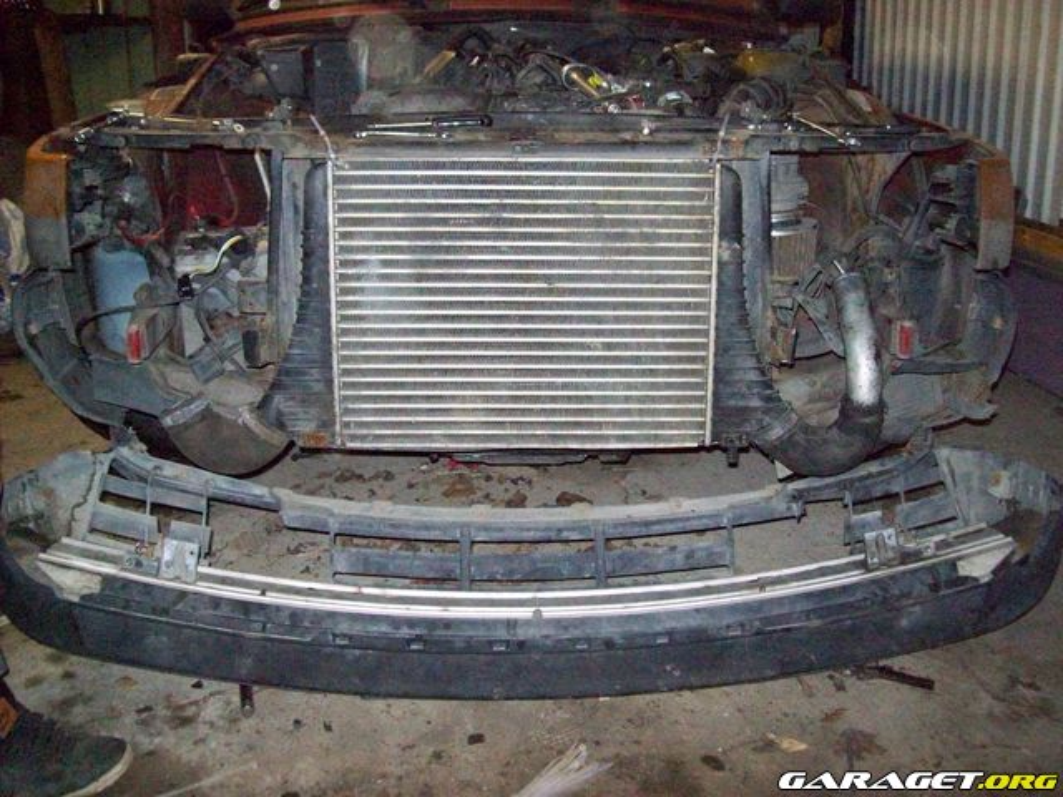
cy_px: 398
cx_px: 532
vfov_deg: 39.7
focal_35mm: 36
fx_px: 1106
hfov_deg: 51.4
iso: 800
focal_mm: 6
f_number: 2.7
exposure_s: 1/128
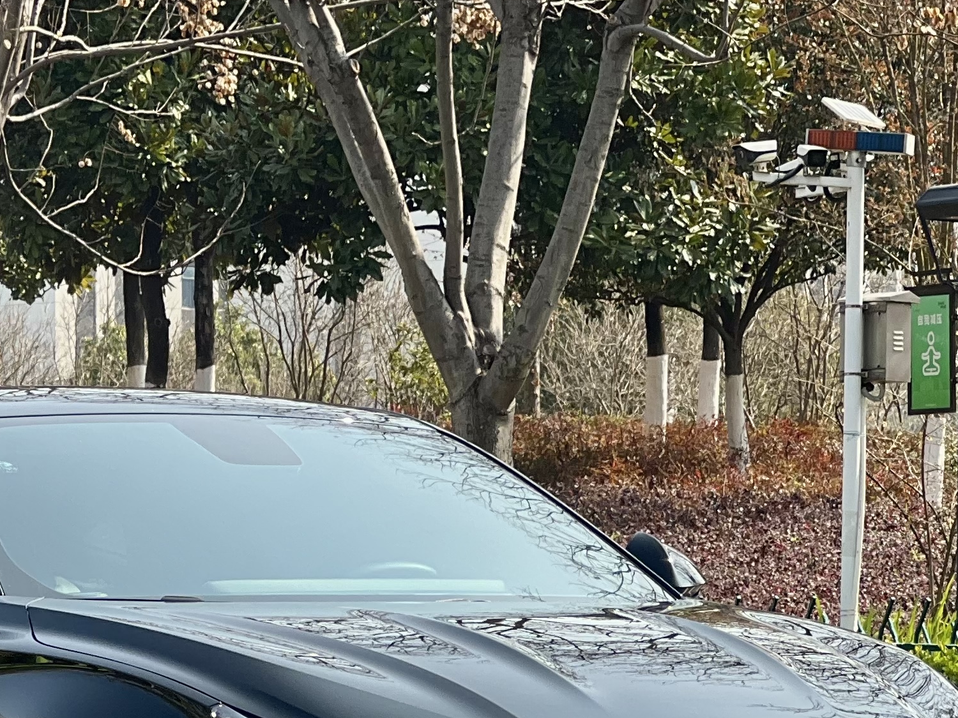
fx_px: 5729
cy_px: 307
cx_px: 231
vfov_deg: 7.2
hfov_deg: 9.5
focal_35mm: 207
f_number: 2.8
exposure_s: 1/282
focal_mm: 9
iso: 25
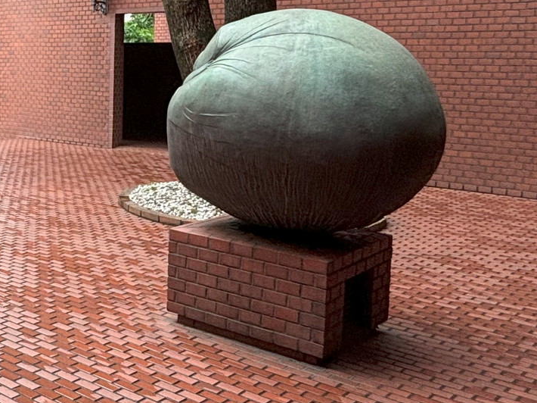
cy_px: 108
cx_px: -140
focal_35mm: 46
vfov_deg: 31.0
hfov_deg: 32.4
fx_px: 713
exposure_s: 1/99
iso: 50
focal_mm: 1.54
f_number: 2.4
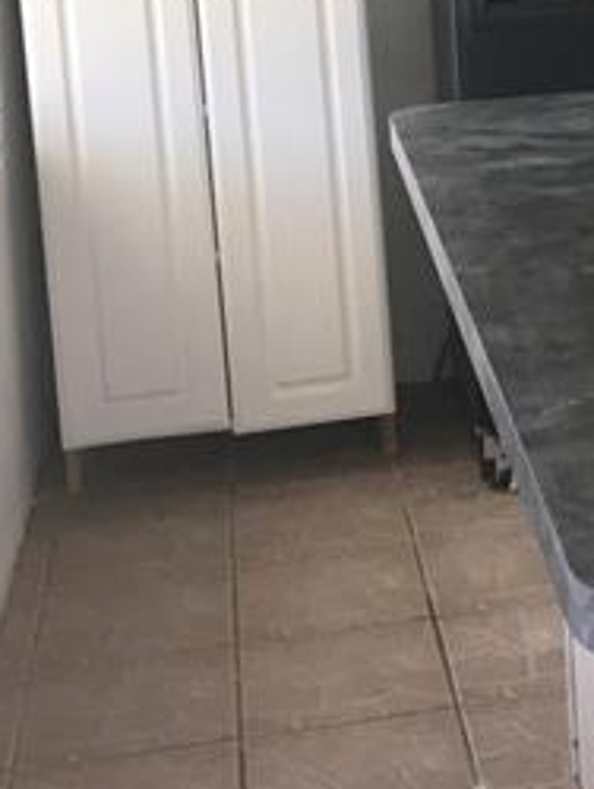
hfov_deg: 16.1
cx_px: 670
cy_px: -98
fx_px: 2033
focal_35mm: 89
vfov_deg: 20.8
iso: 25
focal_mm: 4.15
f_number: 2.2
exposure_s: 1/40
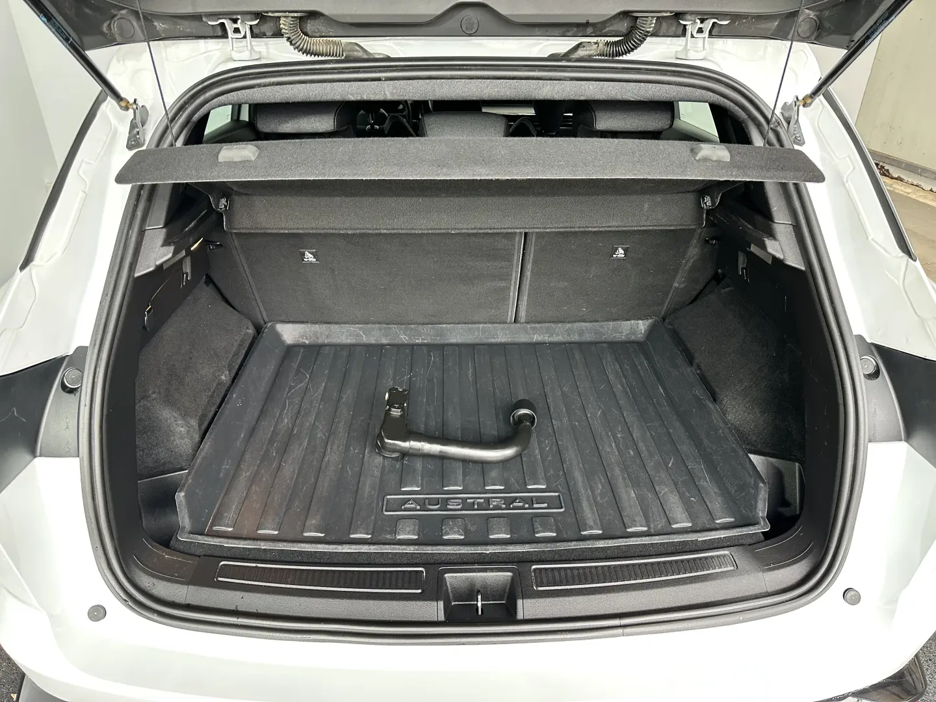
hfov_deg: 71.6
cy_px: 351
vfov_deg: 56.8
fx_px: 649
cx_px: 468
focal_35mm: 24
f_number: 1.78
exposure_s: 1/50
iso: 250
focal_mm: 6.86
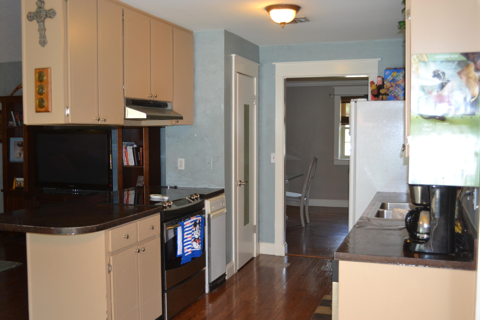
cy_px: 160
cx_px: 240
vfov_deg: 36.9
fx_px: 480
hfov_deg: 53.1
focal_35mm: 36
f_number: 4
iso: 900
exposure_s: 1/60
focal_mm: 24
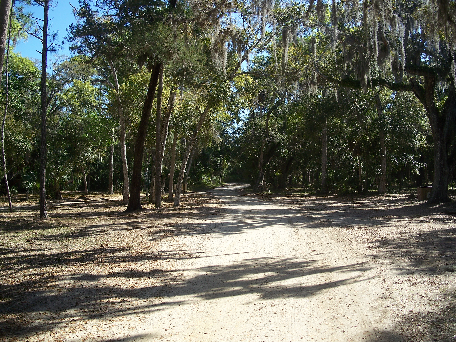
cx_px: 228
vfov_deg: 38.7
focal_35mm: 37
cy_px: 171
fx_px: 487
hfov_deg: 50.1
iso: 64
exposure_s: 1/500
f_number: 2.8
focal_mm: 7.8
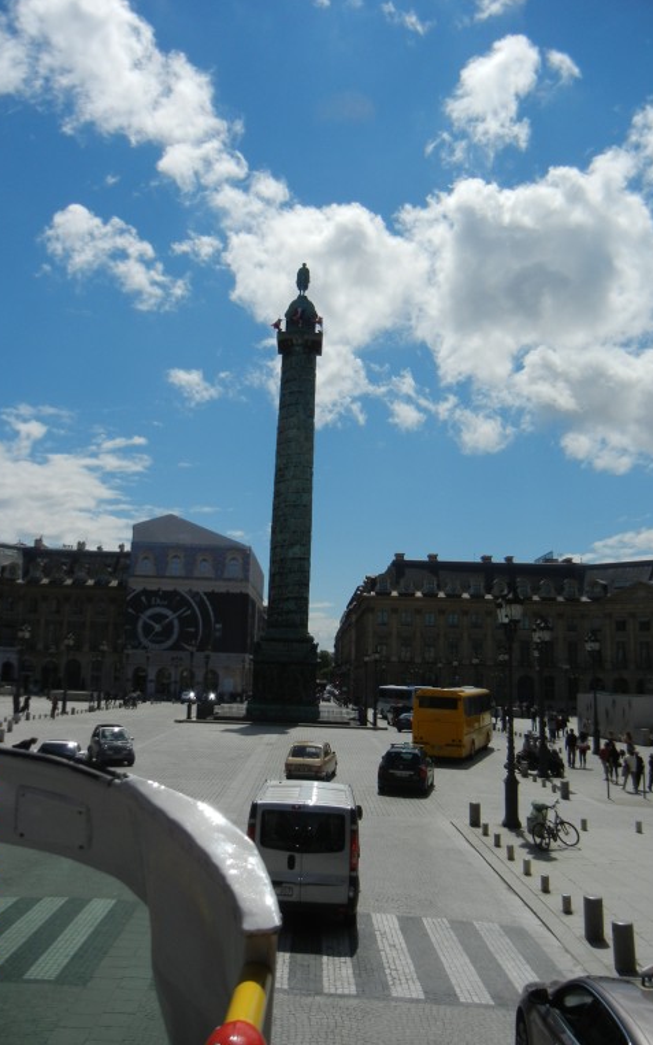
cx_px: 287
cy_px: 520
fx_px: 911
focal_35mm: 32
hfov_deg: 39.4
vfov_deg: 59.6
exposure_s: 1/1276
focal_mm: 5.4
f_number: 7
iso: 160
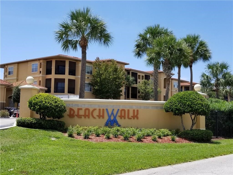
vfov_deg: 53.1
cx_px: 116
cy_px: 88
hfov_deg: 67.3
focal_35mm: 26
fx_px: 175
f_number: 1.7
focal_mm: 4.25
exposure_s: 1/2066
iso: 50
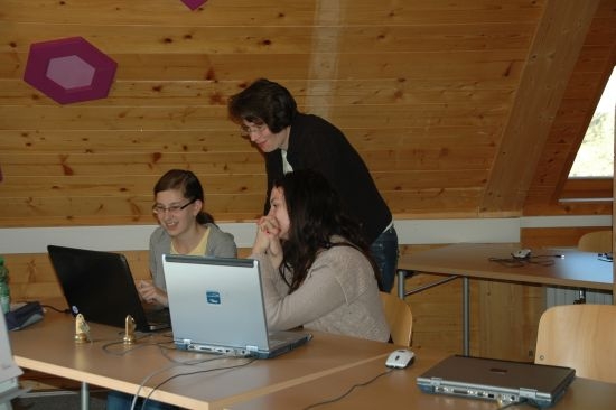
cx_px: 308
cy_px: 205
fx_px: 975
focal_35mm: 57
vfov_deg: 23.8
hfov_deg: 35.1
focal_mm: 38
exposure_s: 1/60
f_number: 4.8
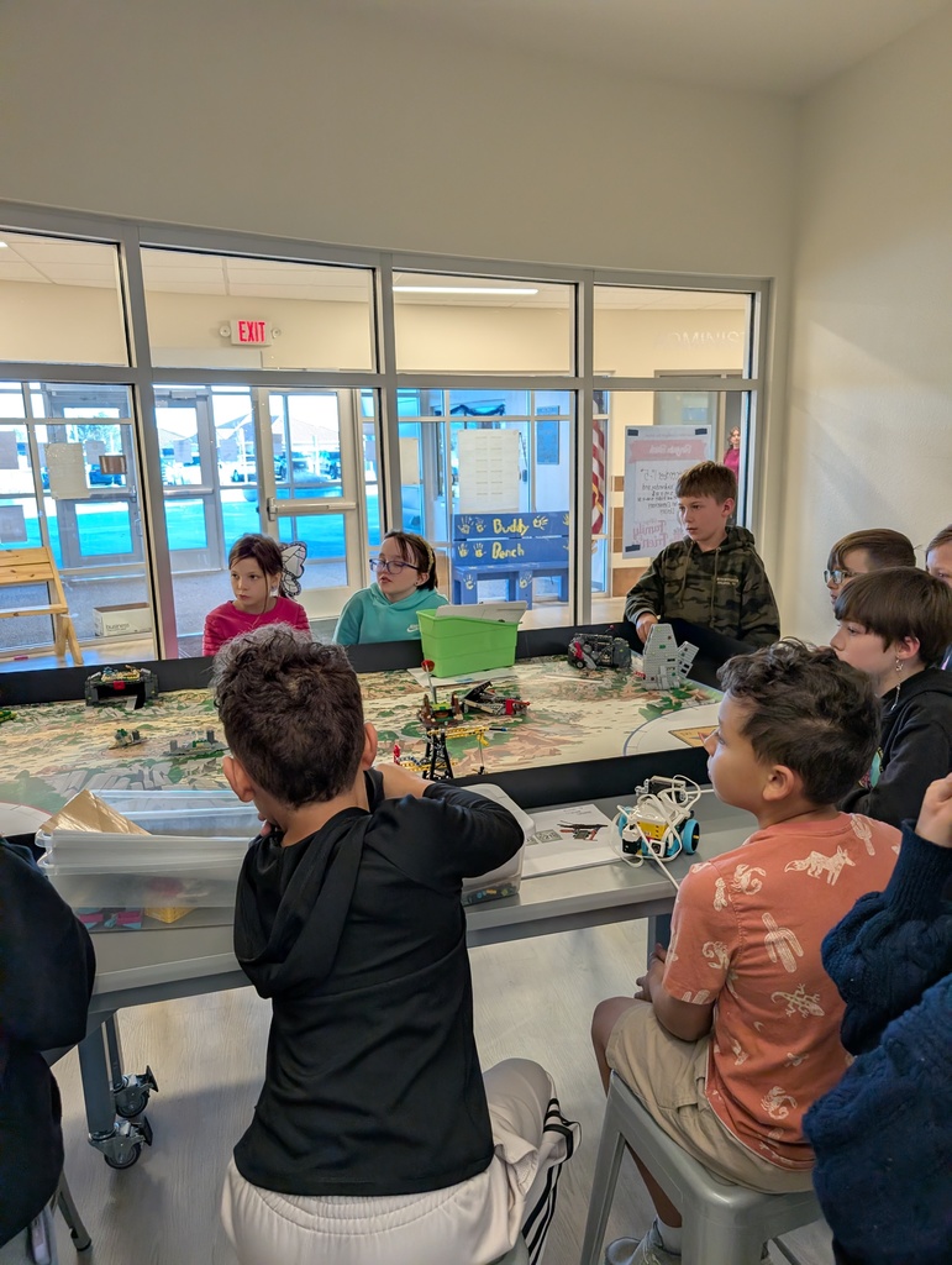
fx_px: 878
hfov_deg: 56.9
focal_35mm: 24
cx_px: 476
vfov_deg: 71.5
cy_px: 632
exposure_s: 1/230
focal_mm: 6.9
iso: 309
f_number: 1.68
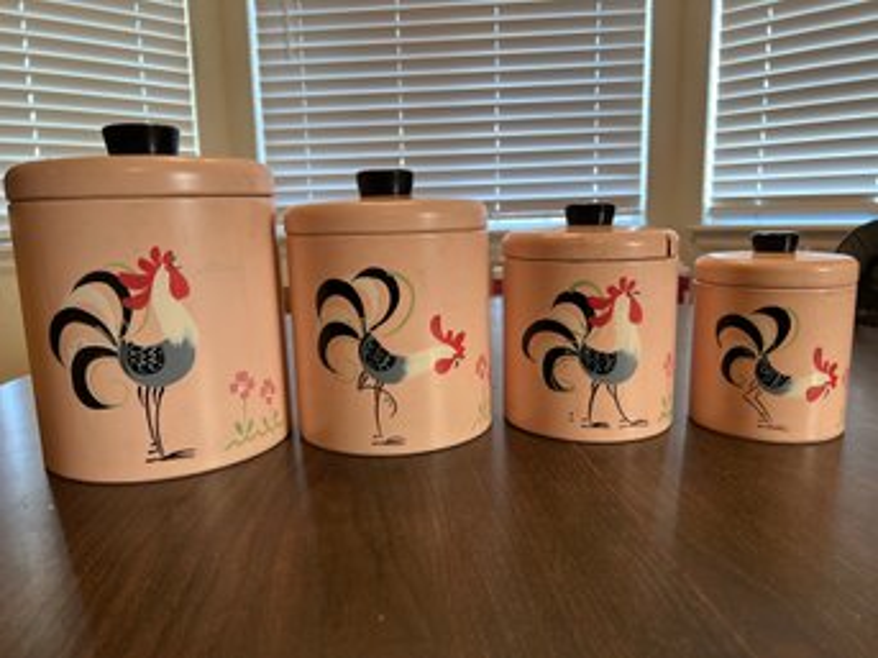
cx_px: 439
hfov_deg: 67.3
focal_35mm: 26
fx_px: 659
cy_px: 329
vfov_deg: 53.0
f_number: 1.5
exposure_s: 1/60
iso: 80
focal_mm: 5.7
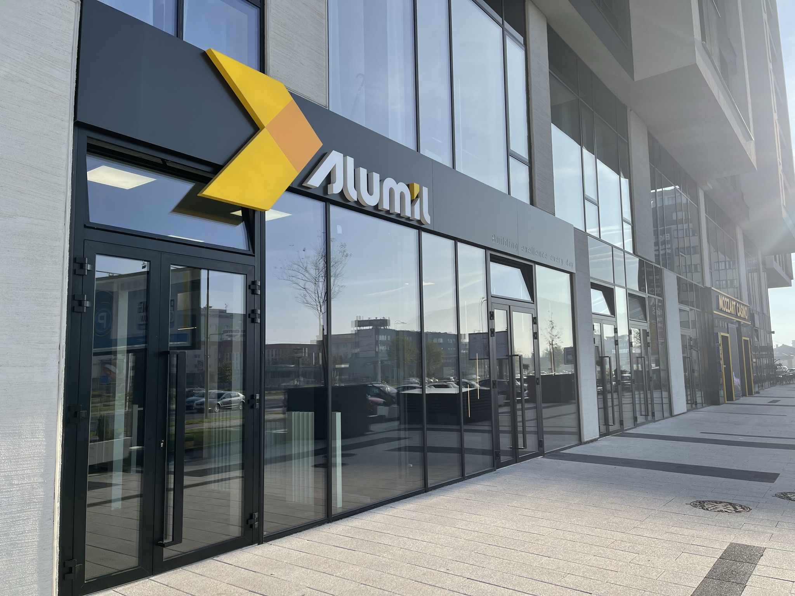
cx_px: 398
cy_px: 298
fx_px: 597
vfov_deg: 53.1
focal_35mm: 26
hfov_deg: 67.3
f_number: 1.6
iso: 32
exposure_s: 1/1821
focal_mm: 5.1
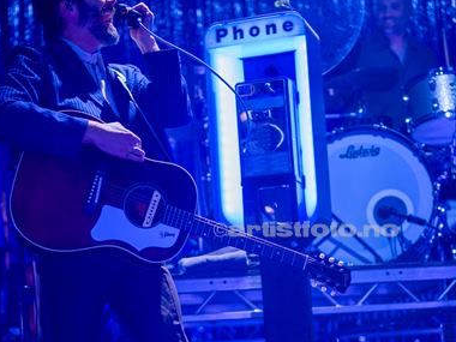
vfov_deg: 16.1
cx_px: 196
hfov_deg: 21.5
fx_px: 1199
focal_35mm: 91
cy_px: 276
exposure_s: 1/500
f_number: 1.8
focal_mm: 50
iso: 500
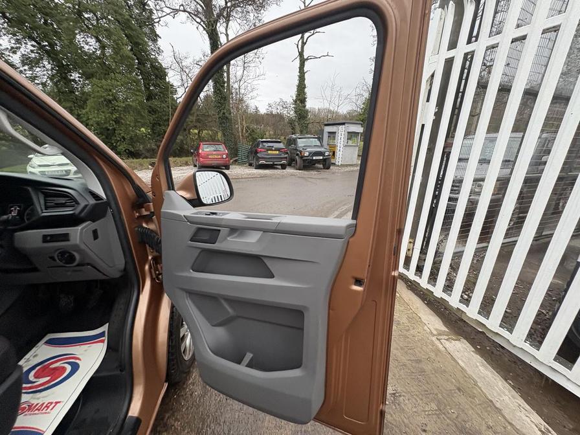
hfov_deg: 102.1
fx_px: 235
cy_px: 218
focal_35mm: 14
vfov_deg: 85.7
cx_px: 290
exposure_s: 1/68
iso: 250
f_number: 2.2
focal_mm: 2.22
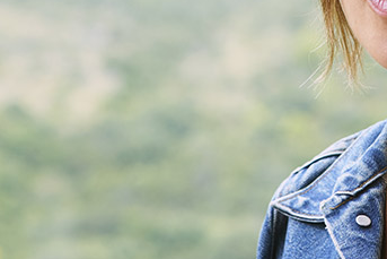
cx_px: 352
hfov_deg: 8.4
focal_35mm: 245
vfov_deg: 5.6
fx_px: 2635
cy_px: 38
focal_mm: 70
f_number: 4.5
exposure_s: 1/400
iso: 500
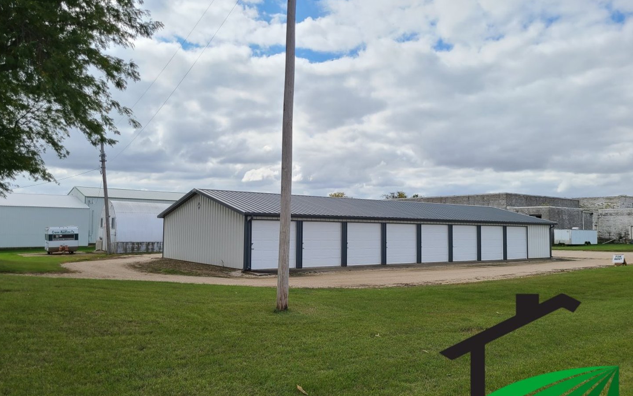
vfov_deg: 43.2
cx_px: 301
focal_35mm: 29
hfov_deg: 64.6
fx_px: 500
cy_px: 199
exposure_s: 1/2110
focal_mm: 5.4
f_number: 1.8
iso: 40
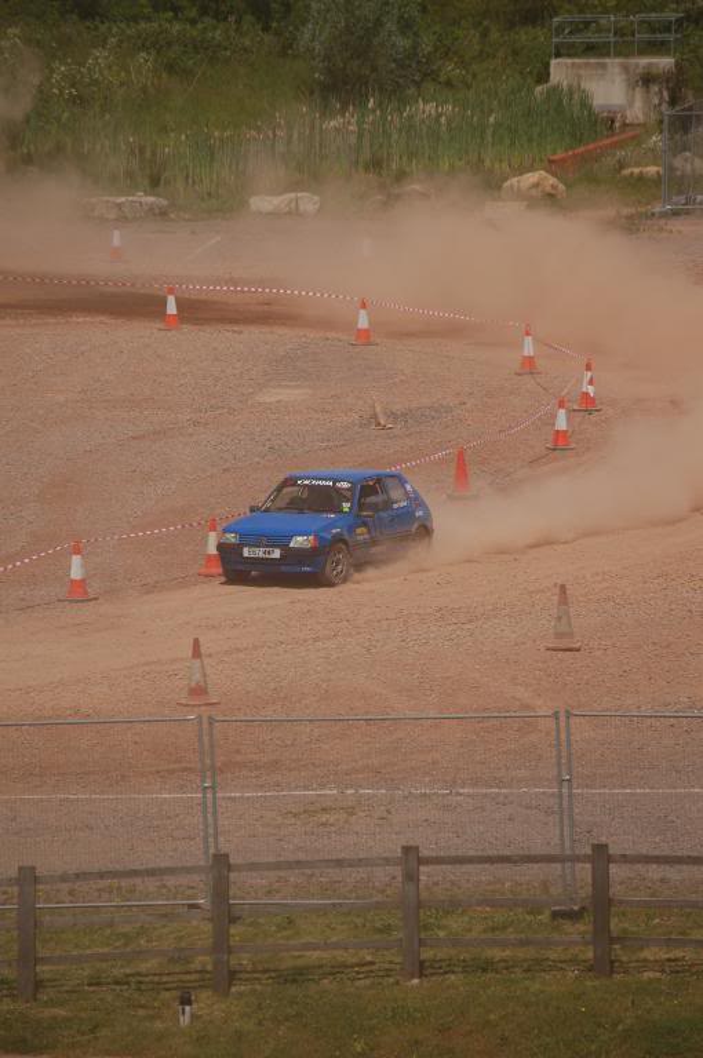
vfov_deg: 6.9
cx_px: 352
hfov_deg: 4.6
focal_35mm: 300
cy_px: 529
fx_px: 8811
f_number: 8
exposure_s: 1/400
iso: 200
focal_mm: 200
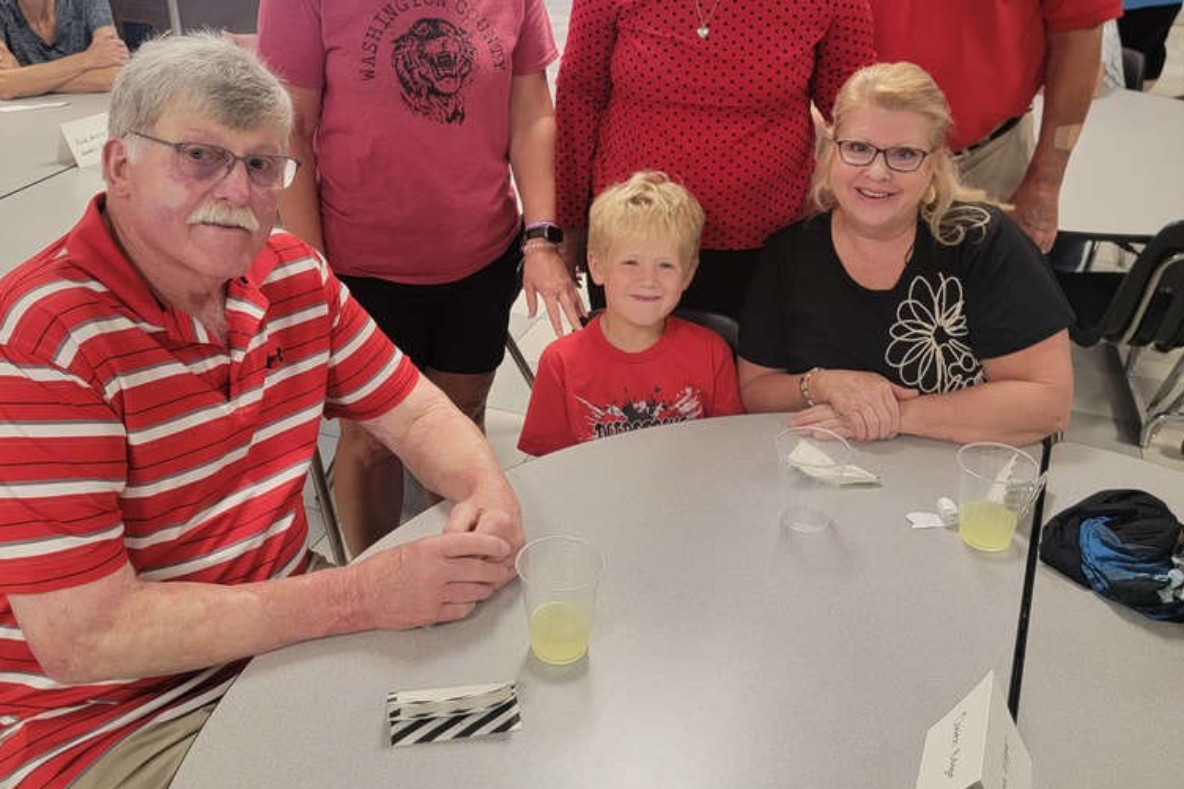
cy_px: 302
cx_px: 589
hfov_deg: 55.8
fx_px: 1118
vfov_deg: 38.7
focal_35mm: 34
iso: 160
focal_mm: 6.7
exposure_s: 1/60
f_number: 1.8
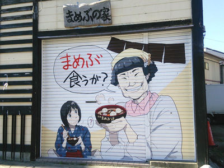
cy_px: 84
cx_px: 112
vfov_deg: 46.8
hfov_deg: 60.0
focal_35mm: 30
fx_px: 194
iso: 40
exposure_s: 1/807
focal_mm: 4.06
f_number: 1.94
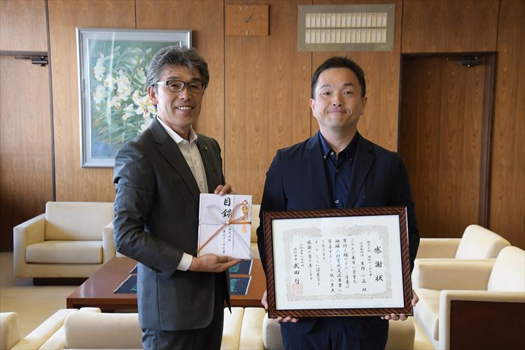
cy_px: 175
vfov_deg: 28.1
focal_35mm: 48
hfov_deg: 41.1
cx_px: 262
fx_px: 700
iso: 2000
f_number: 6.3
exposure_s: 1/160
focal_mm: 32
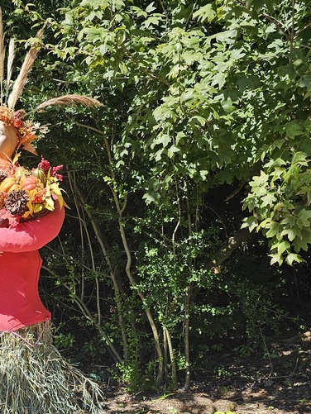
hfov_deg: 29.5
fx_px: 563
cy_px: 276
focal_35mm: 47
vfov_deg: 39.9
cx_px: 28
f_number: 1.7
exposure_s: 1/719
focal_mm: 6.3
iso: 25
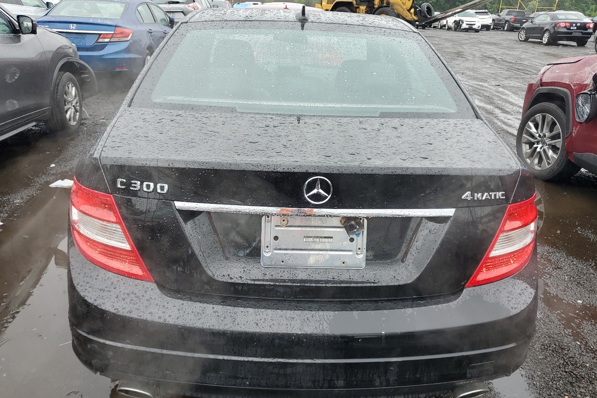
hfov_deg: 65.5
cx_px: 294
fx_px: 464
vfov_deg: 46.4
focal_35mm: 28
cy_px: 206
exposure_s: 1/227
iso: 50
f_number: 1.5
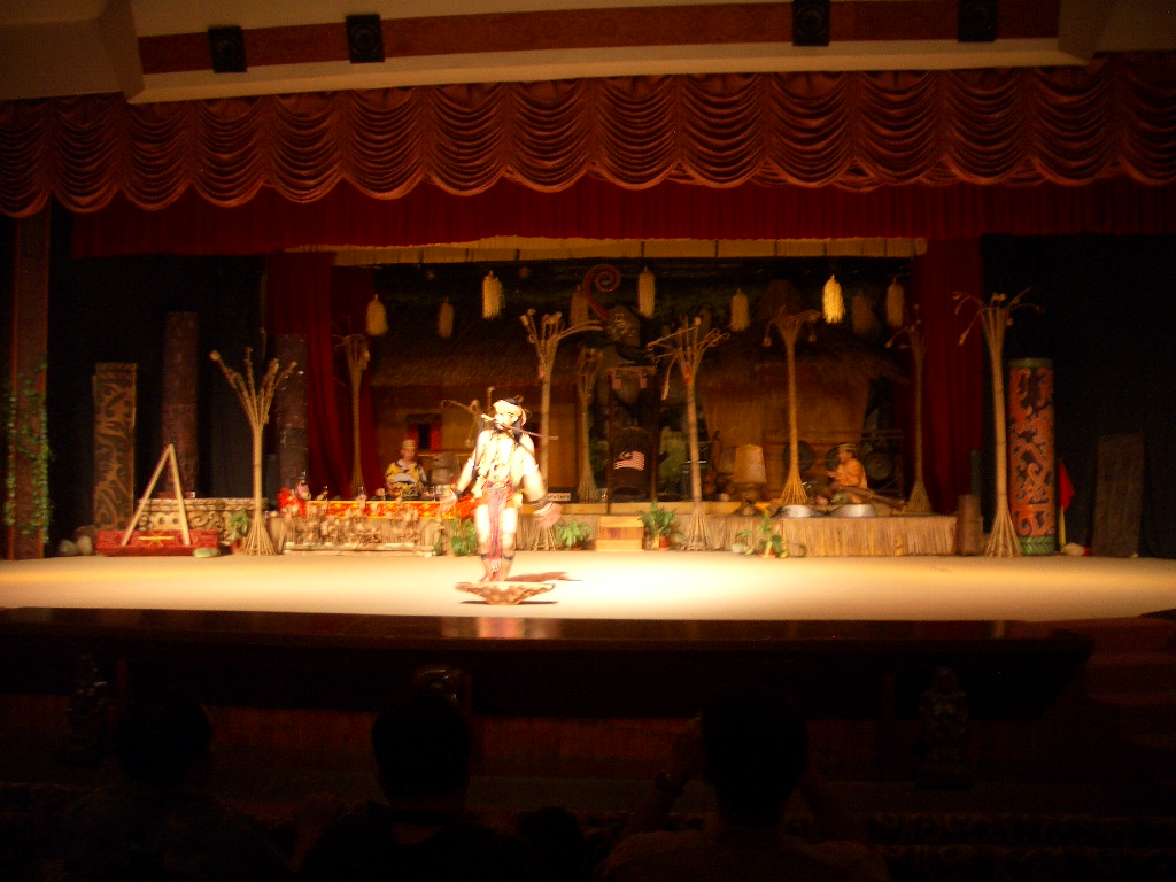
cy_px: 441
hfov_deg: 52.6
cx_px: 588
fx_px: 1189
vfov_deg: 40.7
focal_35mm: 35
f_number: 2.6
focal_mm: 5.8
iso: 100
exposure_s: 1/8
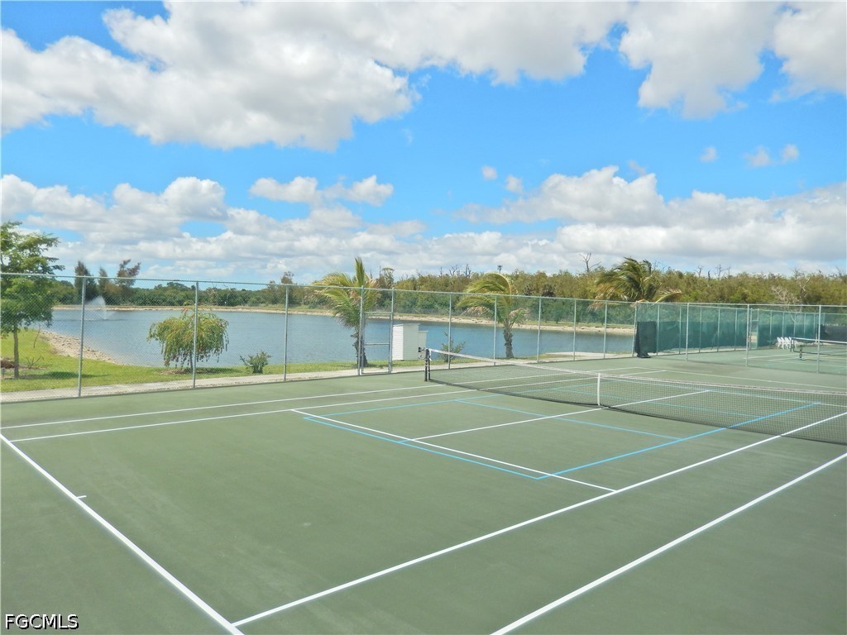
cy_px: 318
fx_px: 612
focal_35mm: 25
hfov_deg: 69.4
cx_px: 424
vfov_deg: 54.9
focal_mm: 4.5
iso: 125
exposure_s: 1/640
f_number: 6.8
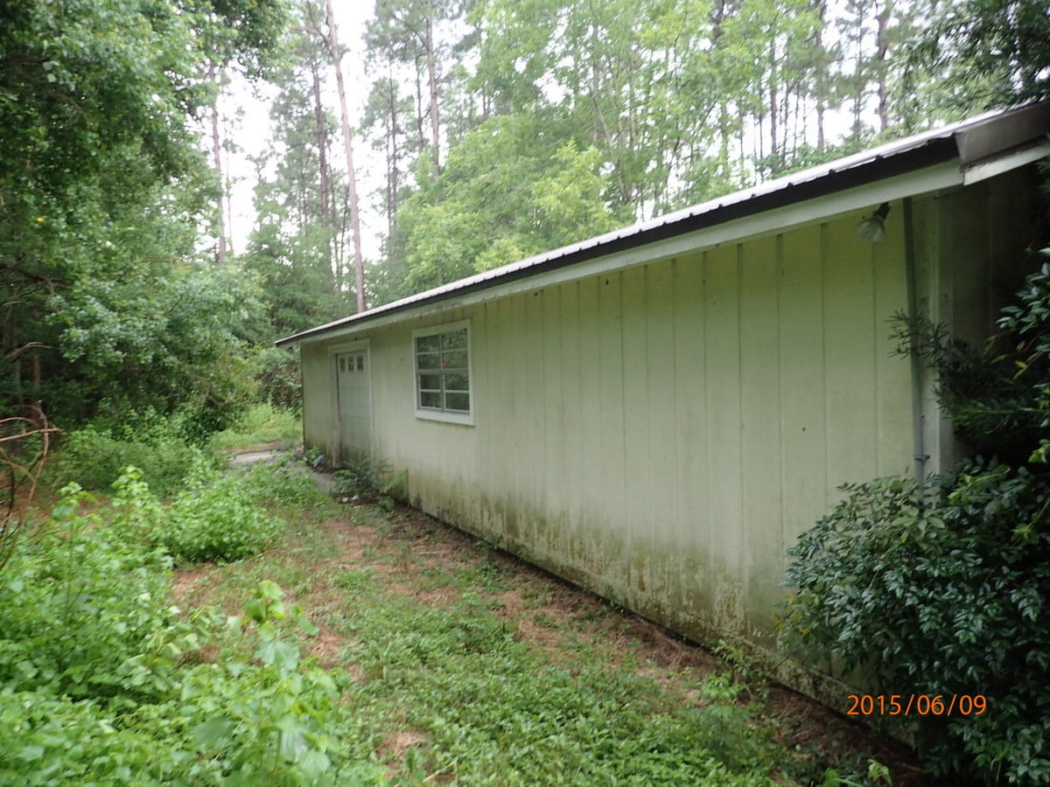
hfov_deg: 69.4
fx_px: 758
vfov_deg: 54.9
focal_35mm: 25
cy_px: 394
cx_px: 525
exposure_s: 1/60
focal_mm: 4.5
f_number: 2
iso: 160
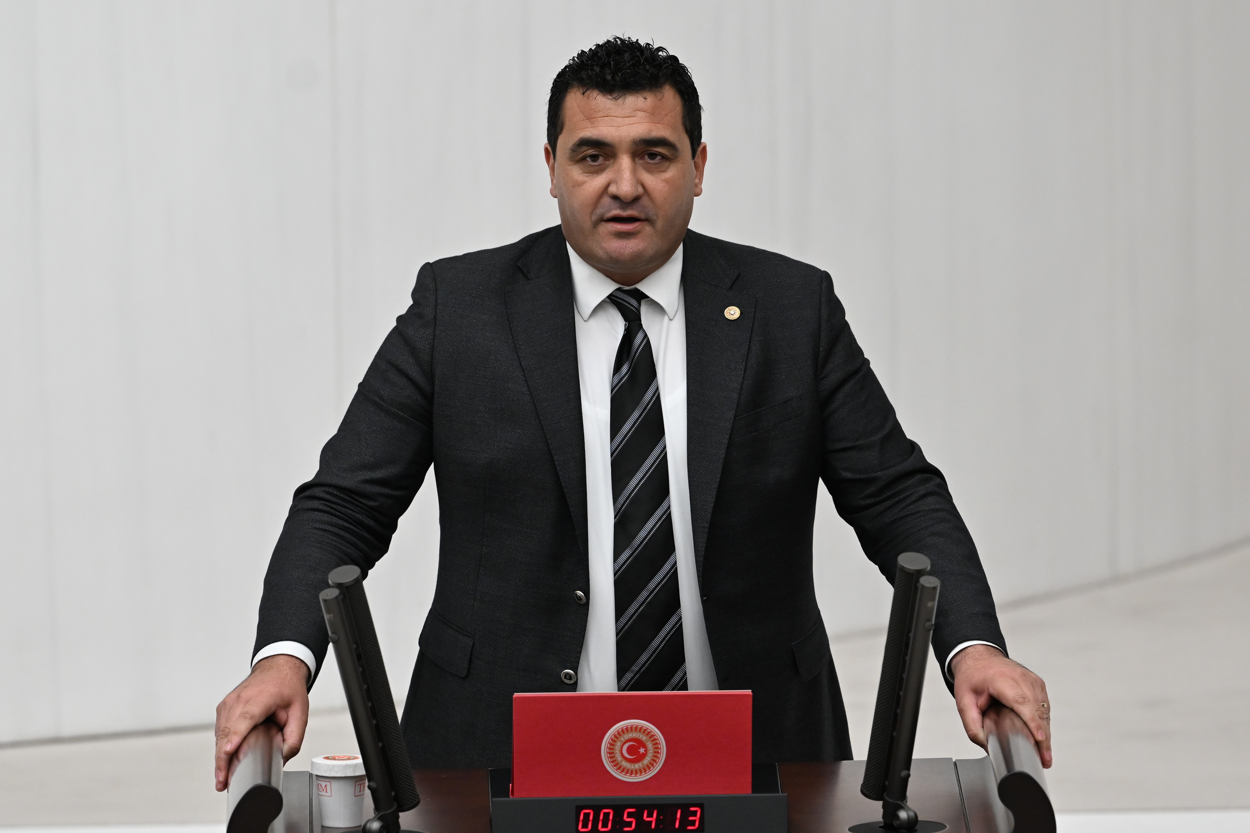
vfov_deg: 2.3
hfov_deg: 3.4
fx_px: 20827
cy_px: 416
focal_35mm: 600
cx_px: 625
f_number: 4
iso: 1600
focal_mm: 400
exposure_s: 1/320
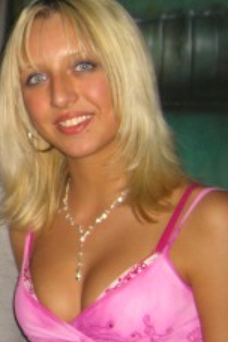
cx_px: -208
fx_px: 988
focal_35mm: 104
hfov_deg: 11.9
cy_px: 218
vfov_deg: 19.6
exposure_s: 1/60
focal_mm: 7.9
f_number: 2.8
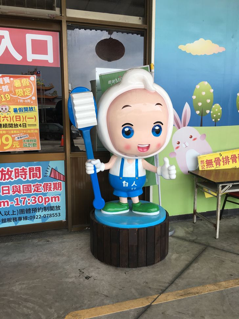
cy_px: 160
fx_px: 267
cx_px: 120
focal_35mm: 29
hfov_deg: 48.2
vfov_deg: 61.7
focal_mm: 4.15
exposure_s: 1/120
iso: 32
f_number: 2.2
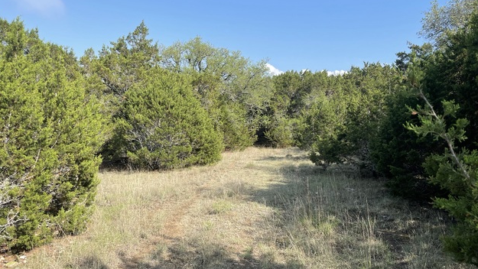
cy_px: 154
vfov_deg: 40.1
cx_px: 237
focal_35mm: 29
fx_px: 368
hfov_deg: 66.0
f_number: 1.6
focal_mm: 4.2
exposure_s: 1/1916
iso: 32
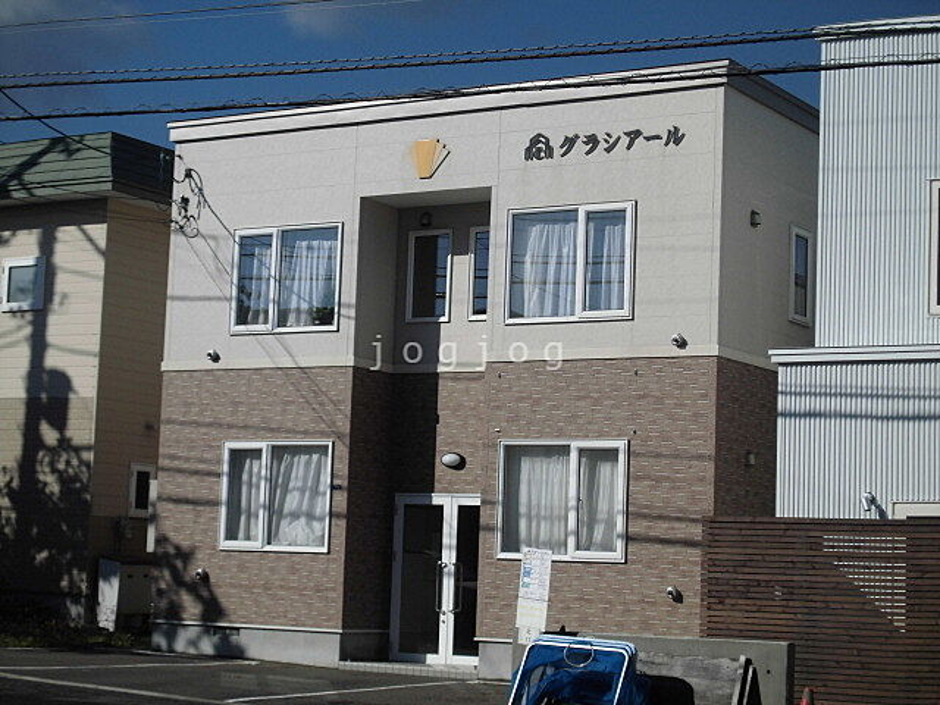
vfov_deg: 20.2
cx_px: 470
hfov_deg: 26.7
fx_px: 1982
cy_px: 352
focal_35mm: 73
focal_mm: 13
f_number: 12.4
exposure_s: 1/200
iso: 100
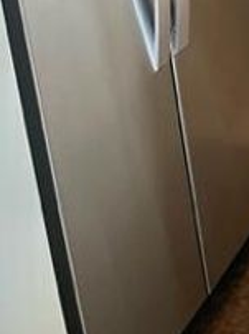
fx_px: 827
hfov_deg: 15.9
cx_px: 358
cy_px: -196
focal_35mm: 86
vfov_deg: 19.3
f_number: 1.6
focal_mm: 4.2
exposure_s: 1/60
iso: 100
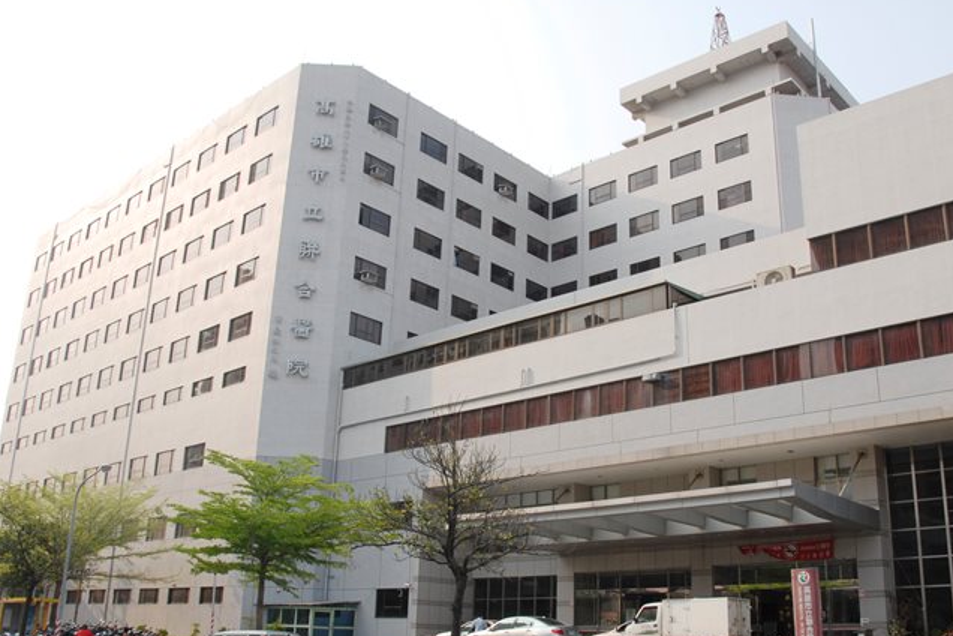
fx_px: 900
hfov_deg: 55.7
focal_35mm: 34
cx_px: 526
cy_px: 360
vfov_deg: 38.8
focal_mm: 18
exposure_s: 1/80
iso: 100
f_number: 11
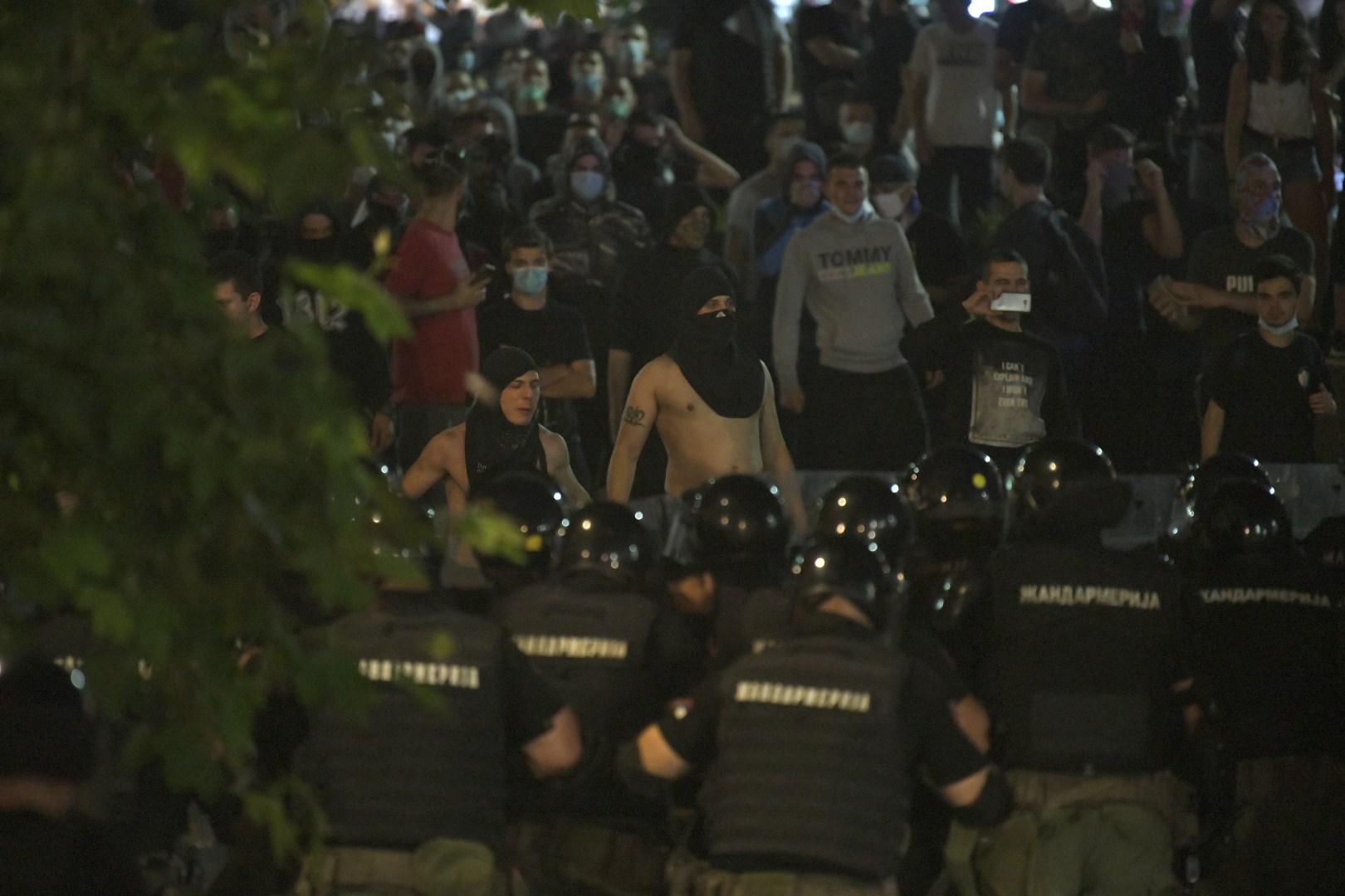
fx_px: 7472
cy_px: 448
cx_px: 672
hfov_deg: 10.3
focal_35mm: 200
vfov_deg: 6.9
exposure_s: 1/125
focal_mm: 200
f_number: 2.8
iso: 16000
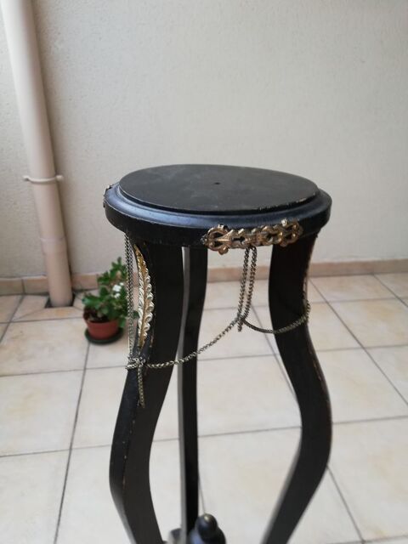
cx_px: 204
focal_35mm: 26
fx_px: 409
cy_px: 272
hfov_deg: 53.1
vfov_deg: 67.3
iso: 80
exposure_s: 1/50
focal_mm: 3.81
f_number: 2.2
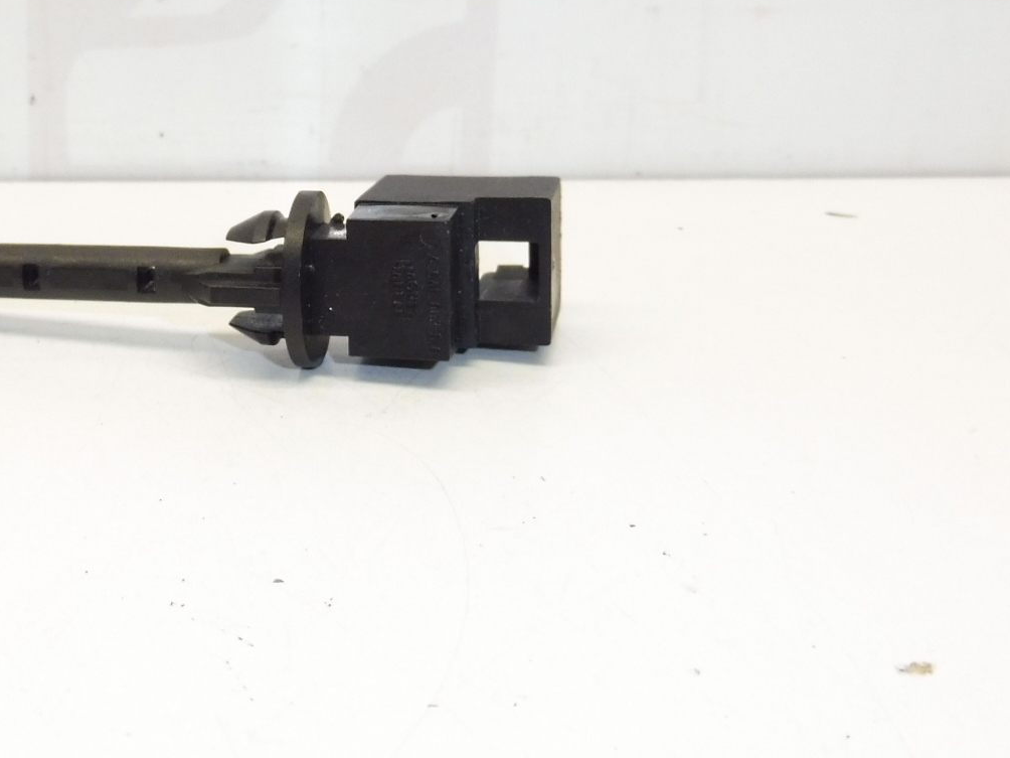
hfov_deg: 36.0
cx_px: 175
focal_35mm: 51
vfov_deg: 28.2
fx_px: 1488
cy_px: 194
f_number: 3.5
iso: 200
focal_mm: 4.4
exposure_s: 1/80
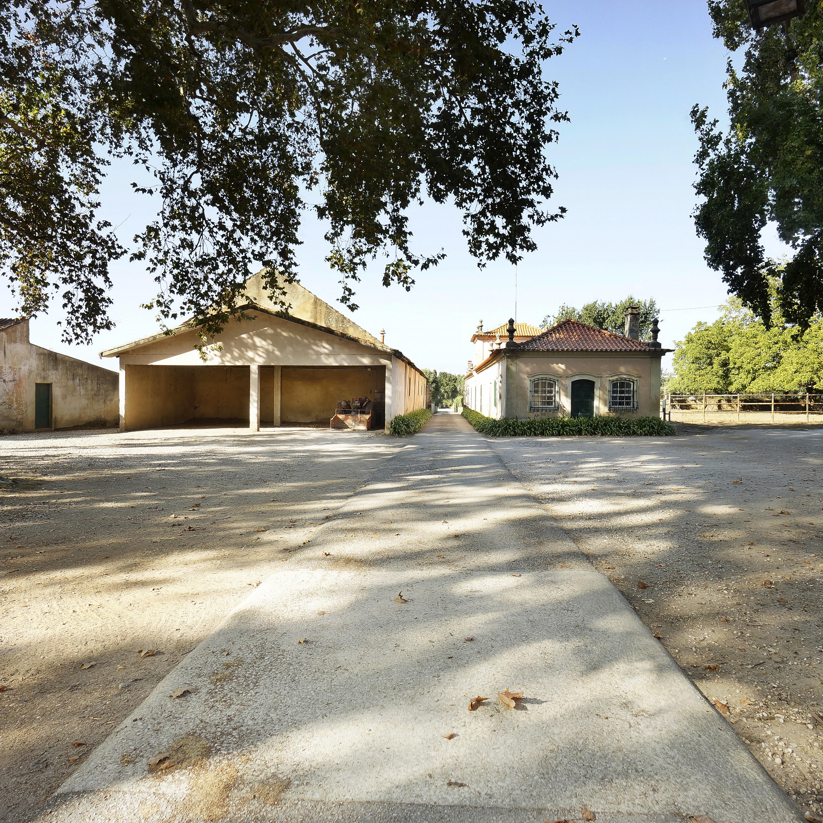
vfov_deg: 72.1
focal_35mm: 21
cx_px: 449
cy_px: 407
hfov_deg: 72.0
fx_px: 565
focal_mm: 11
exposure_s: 1/30
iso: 200
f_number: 6.3
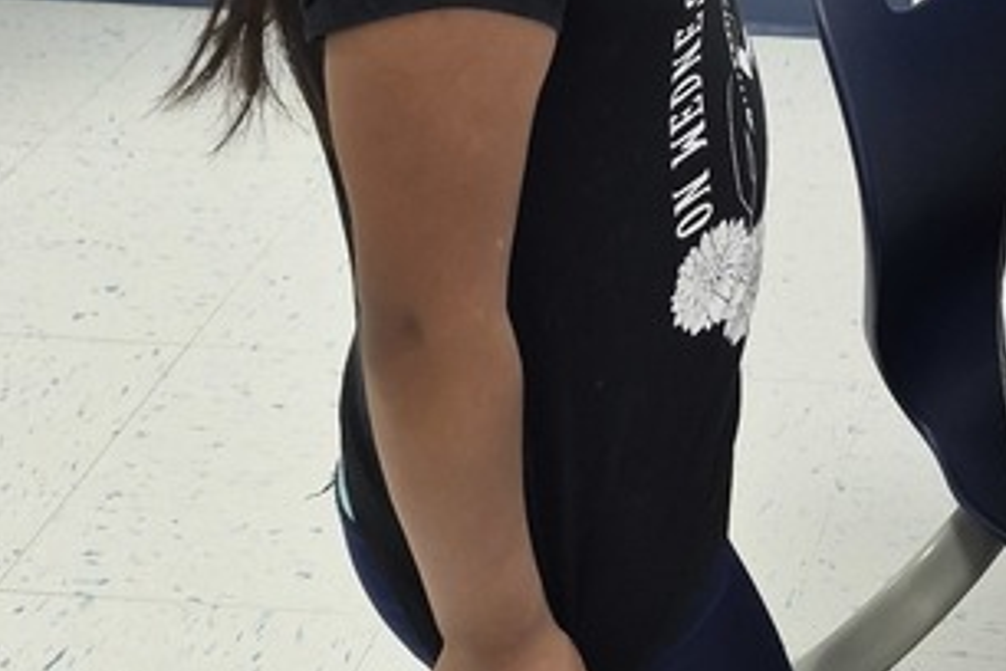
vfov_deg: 15.8
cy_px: -303
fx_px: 2235
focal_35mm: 80
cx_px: 1256
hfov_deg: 22.9
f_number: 1.8
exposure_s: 1/120
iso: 320
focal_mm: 5.4
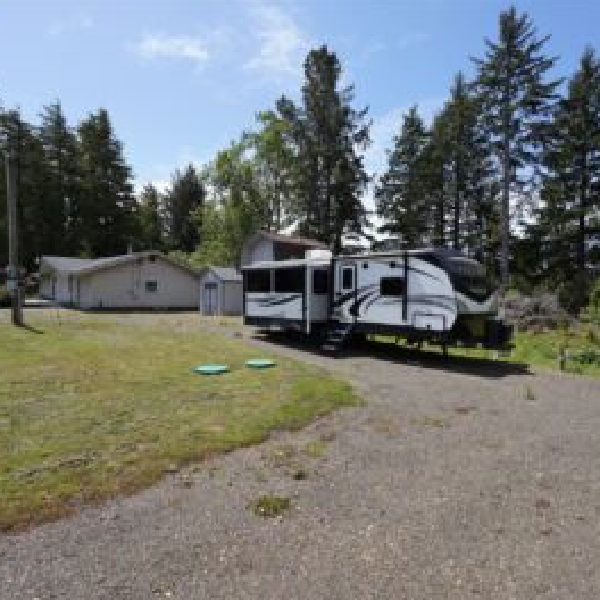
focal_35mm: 18
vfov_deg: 80.7
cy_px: 301
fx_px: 353
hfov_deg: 80.0
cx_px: 352
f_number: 4
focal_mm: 14
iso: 100
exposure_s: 1/1000
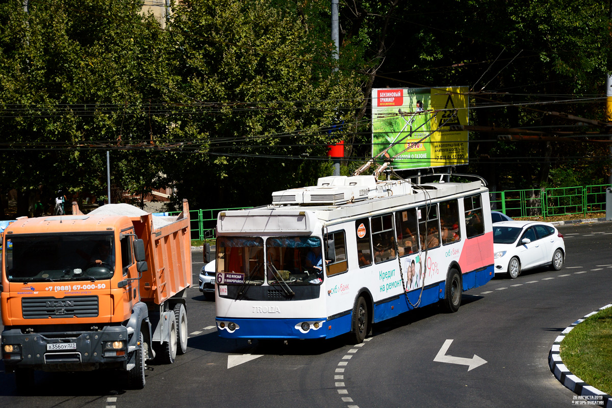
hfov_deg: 18.2
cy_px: 204
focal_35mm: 112
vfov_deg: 12.2
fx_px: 1912
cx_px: 306
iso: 200
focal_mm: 75
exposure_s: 1/1000
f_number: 5.6
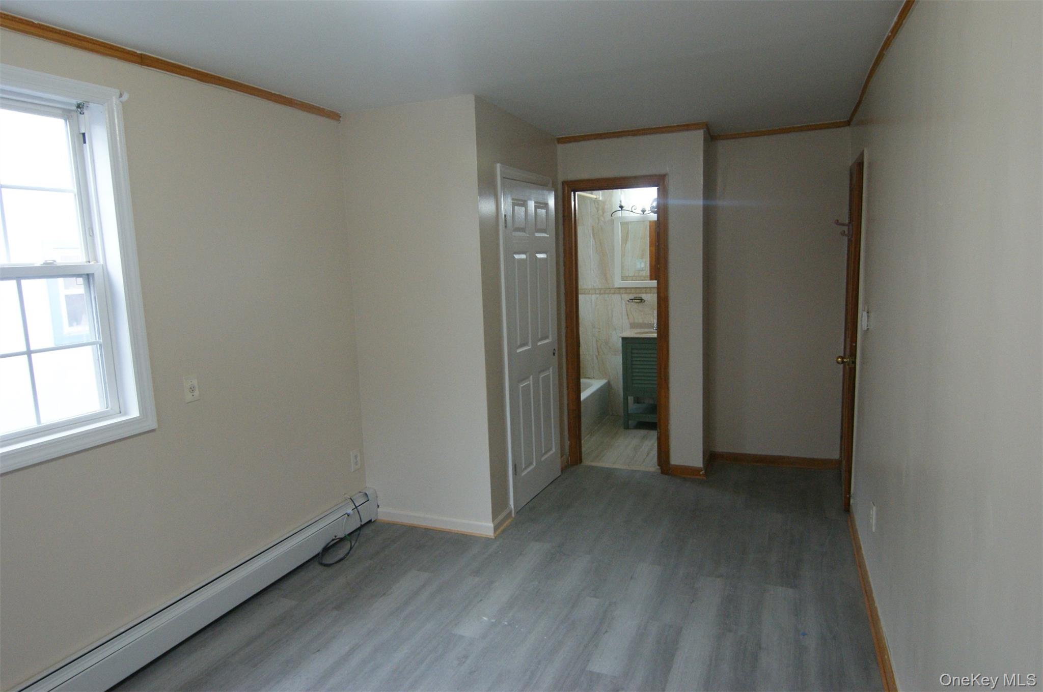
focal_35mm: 22
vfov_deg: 56.0
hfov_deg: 77.4
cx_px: 522
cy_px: 346
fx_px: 651
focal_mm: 15
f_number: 5.6
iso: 800
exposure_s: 1/50
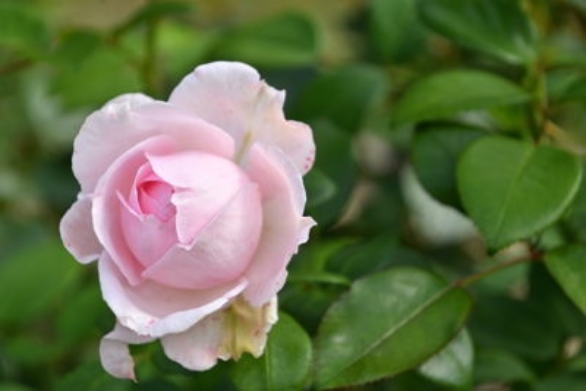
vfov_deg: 8.3
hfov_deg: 12.4
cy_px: 196
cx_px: 293
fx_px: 2687
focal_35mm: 165
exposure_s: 1/320
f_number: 5.6
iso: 100
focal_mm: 110
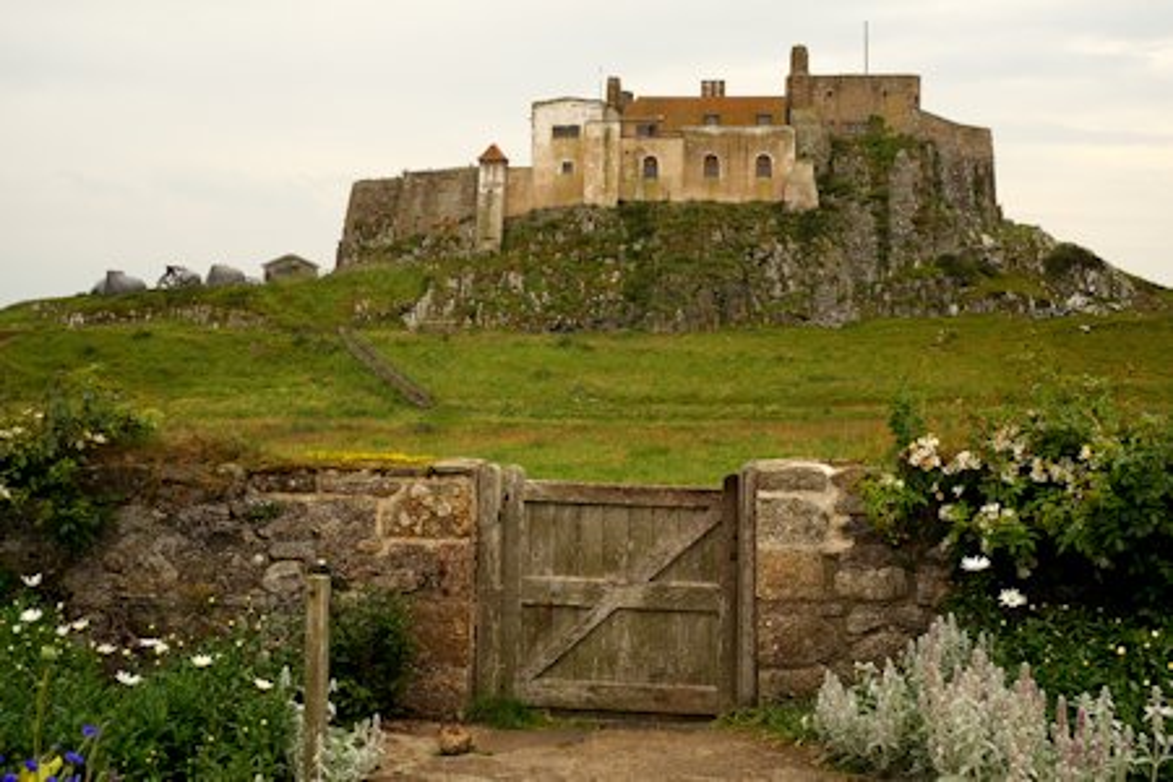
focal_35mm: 53
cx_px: 586
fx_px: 1727
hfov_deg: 37.5
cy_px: 391
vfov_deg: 25.5
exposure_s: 1/420
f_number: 5.6
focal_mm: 35
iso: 200
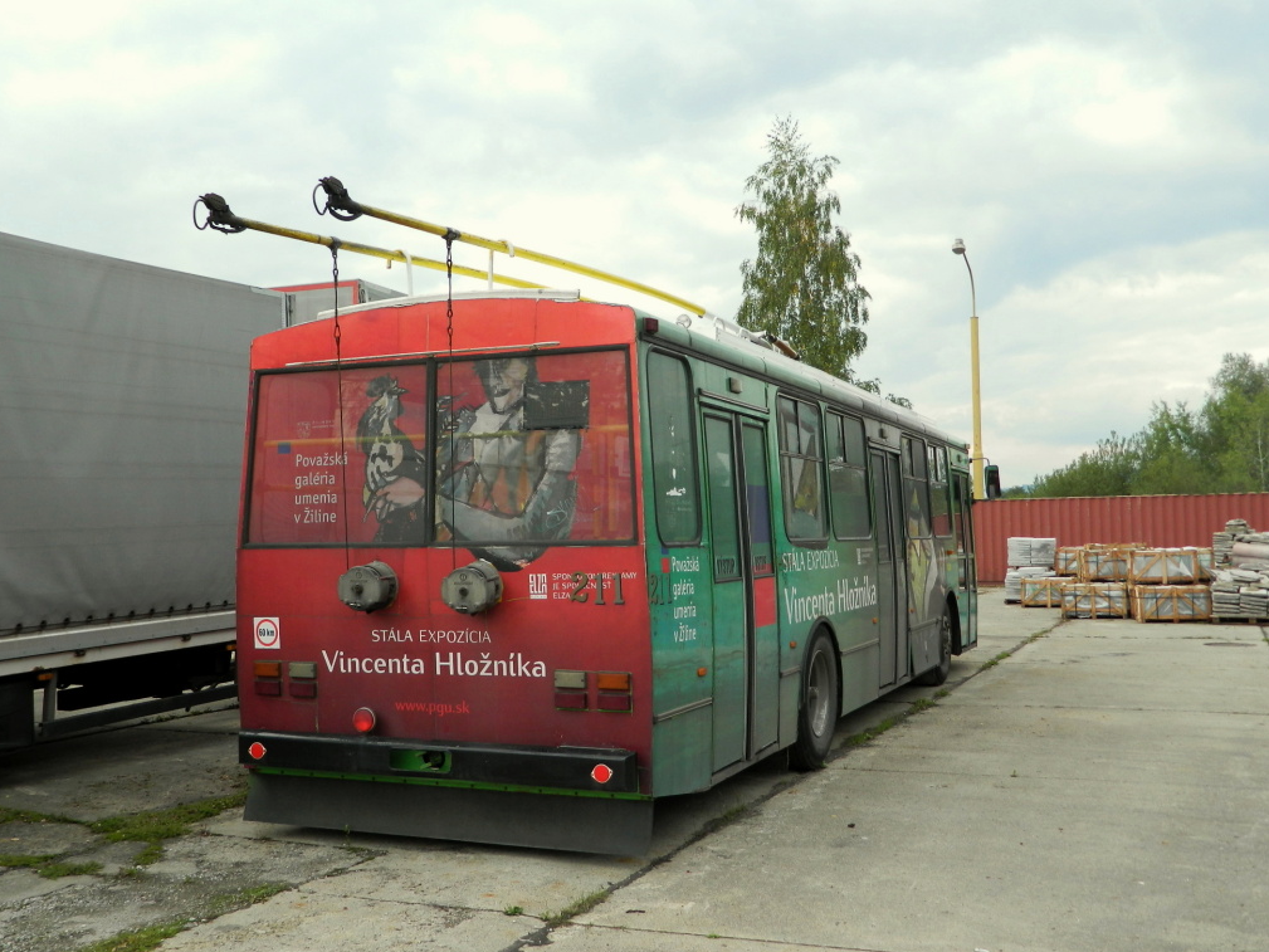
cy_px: 463
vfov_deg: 38.7
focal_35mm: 37
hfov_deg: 50.1
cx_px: 607
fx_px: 1357
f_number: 3.3
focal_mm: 6.2
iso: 100
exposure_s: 1/320
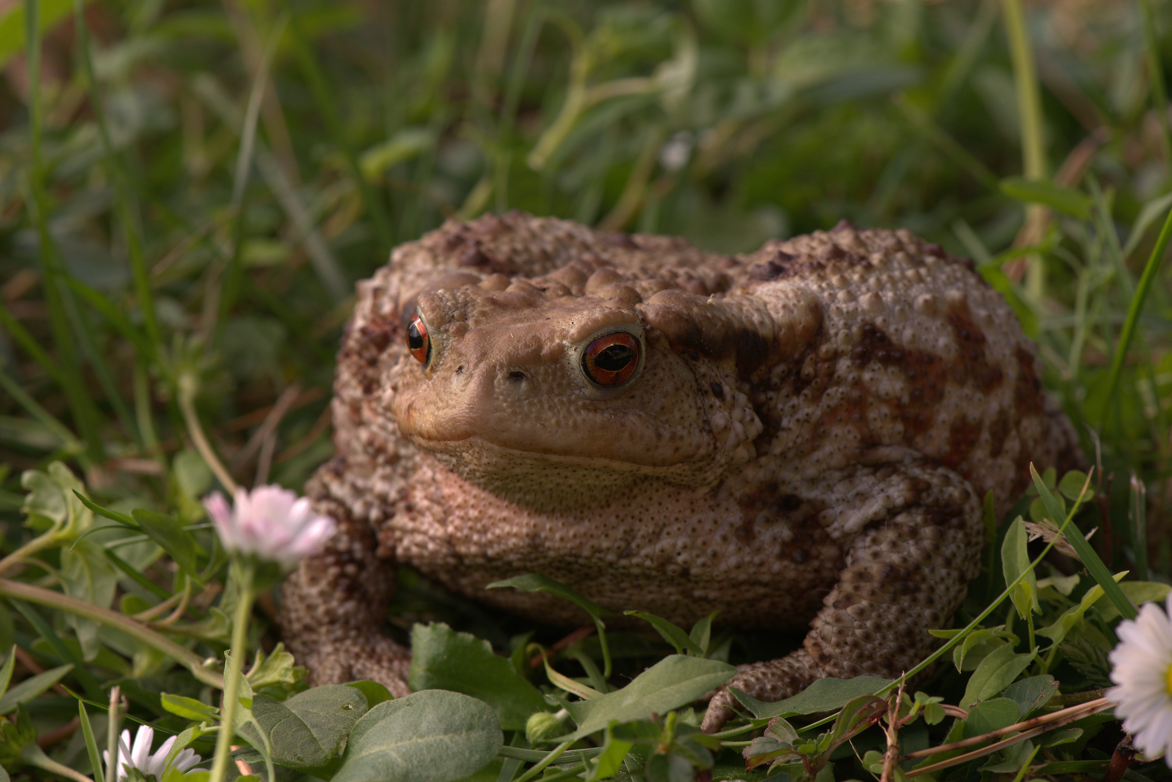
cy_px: 391
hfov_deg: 19.5
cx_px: 586
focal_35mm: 105
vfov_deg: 13.0
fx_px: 3419
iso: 320
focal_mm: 105
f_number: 13
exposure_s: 1/100
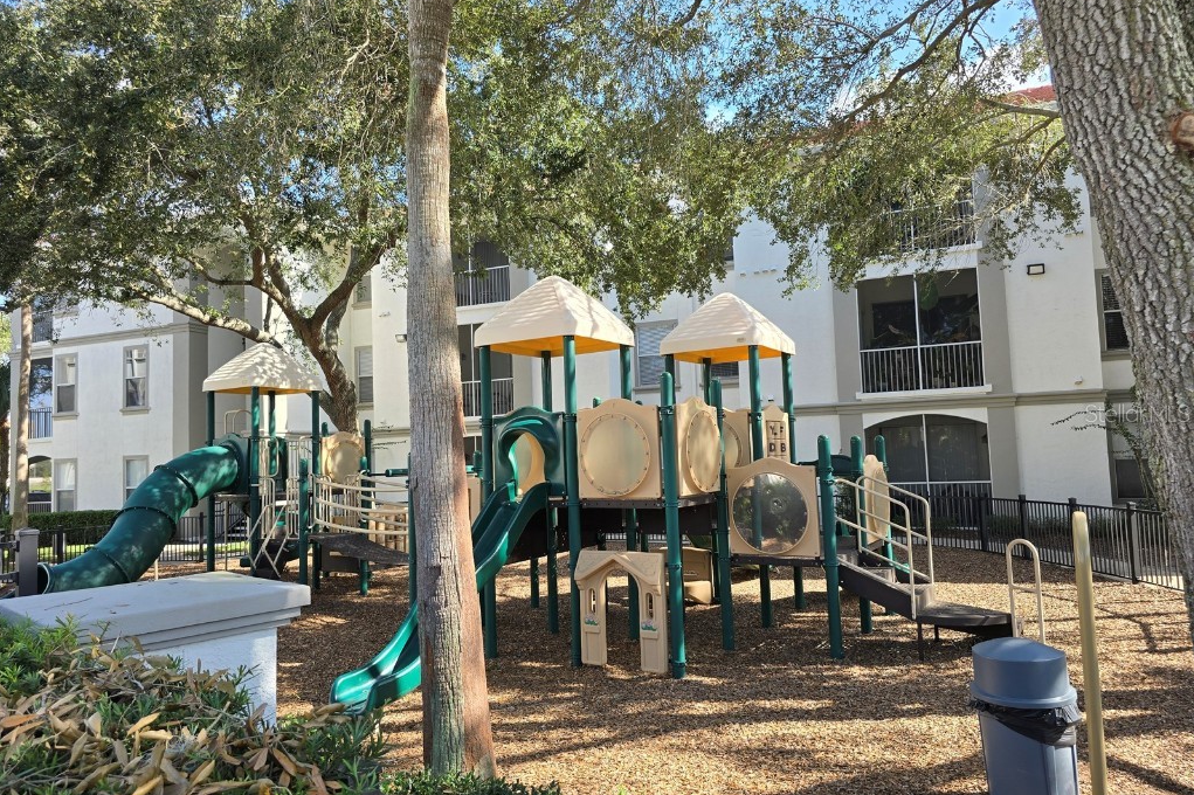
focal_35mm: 24
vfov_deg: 53.1
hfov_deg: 73.8
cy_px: 413
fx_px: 796
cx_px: 596
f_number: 1.7
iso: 12
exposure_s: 1/180
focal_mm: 6.3
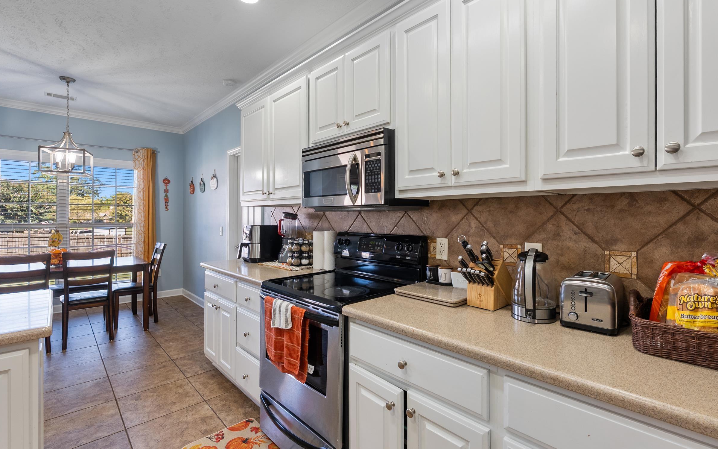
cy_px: 218
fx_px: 333
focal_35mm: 17
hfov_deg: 94.3
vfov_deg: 68.0
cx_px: 371
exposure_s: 1/2.5
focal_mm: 16
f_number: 9
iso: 250
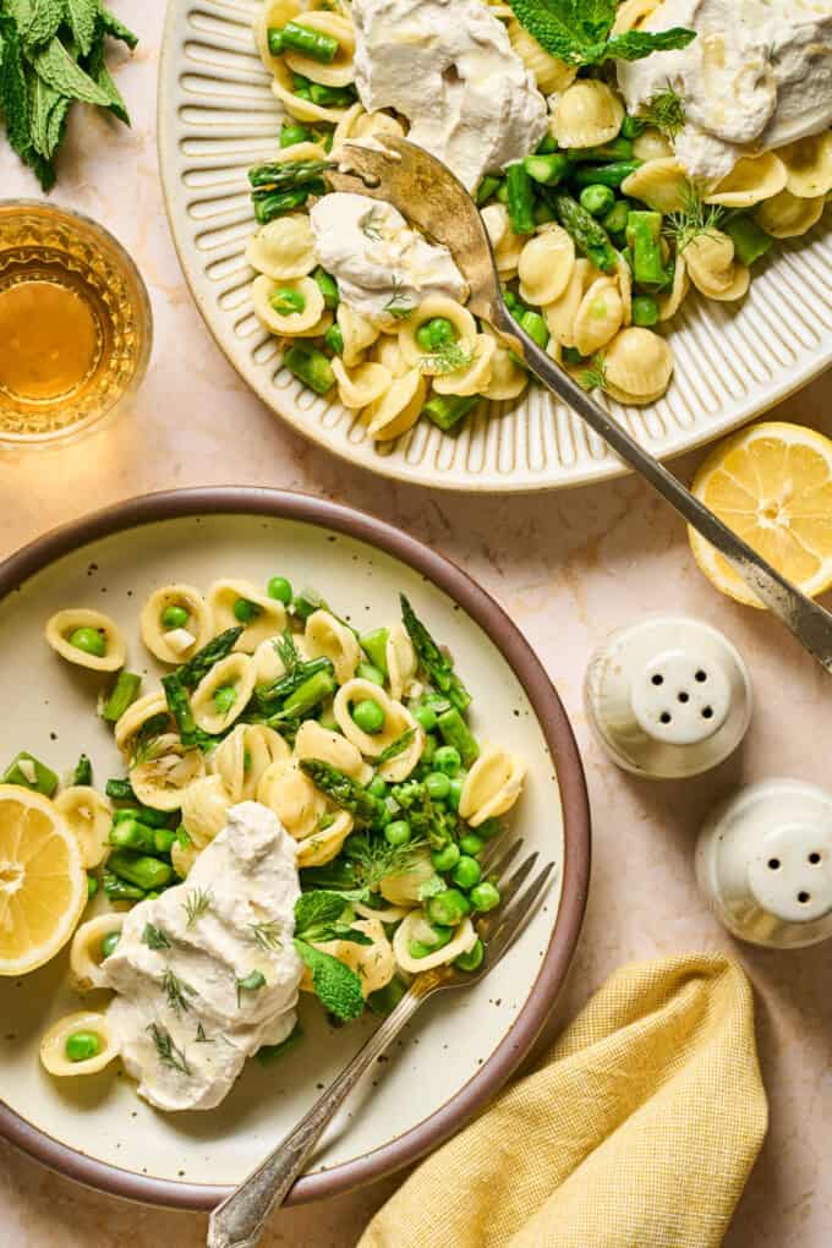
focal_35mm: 105
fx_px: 3640
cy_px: 624
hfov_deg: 13.0
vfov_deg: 19.5
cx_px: 416
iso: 400
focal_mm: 105
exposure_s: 1/125
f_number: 6.3
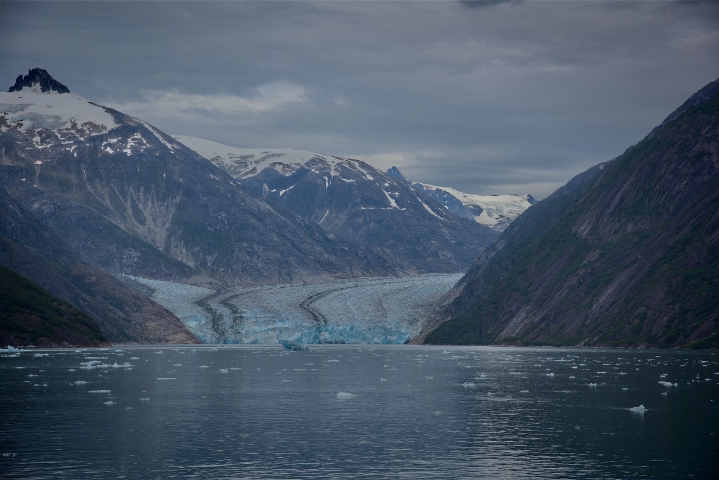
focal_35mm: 92
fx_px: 1838
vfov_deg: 14.9
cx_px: 360
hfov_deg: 22.1
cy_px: 240
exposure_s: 1/320
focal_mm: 92
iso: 100
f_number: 9
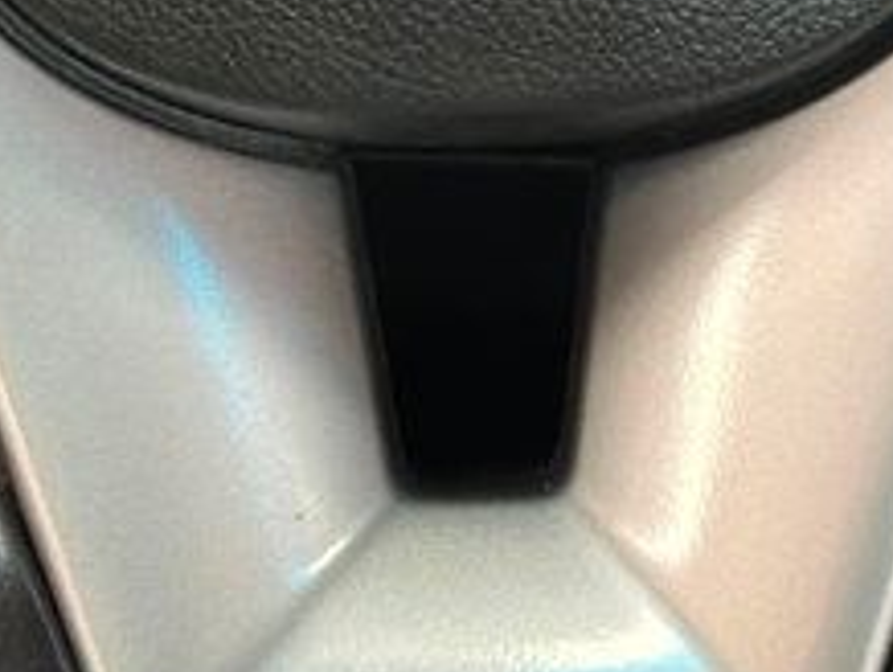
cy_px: -852
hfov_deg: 8.8
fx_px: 5811
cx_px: 422
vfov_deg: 6.4
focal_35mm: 225
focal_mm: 6.86
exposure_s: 1/40
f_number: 1.78
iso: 250
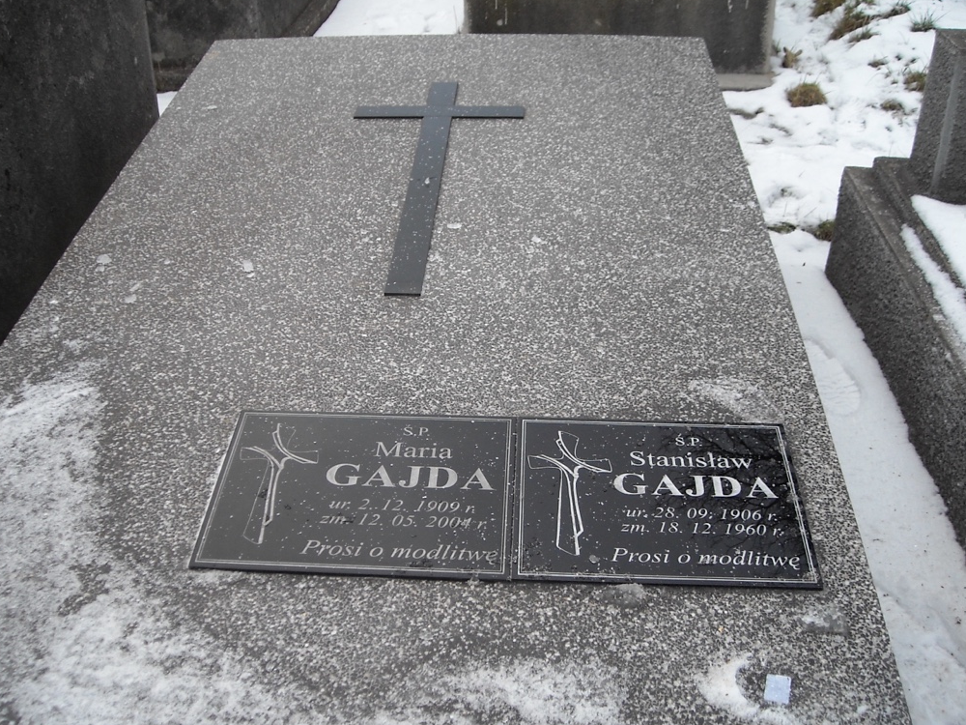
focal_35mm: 42
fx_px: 1172
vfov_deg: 34.3
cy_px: 382
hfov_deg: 44.6
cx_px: 397
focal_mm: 5.7
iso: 84
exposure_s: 1/60
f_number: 2.8
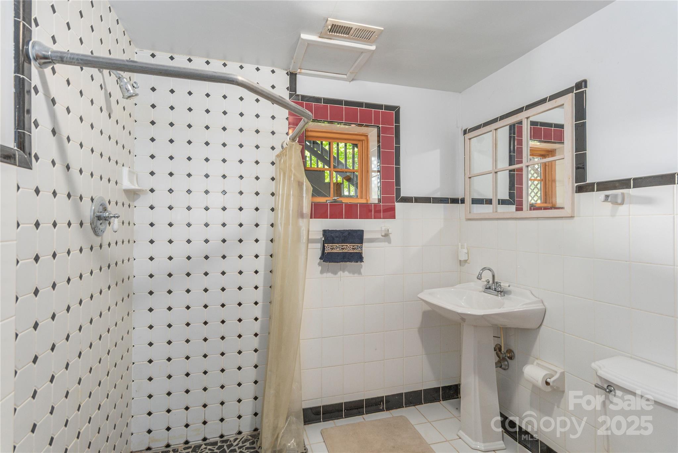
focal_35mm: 17
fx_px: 320
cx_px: 339
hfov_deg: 93.2
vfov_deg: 70.5
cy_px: 226
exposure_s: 1/60
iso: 320
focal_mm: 17
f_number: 7.1
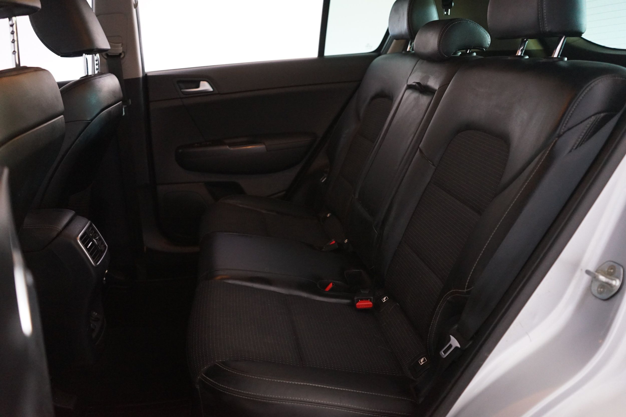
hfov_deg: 63.7
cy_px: 208
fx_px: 504
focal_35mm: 29
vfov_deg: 45.0
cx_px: 313
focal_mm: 29
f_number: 3.5
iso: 4000
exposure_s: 1/20
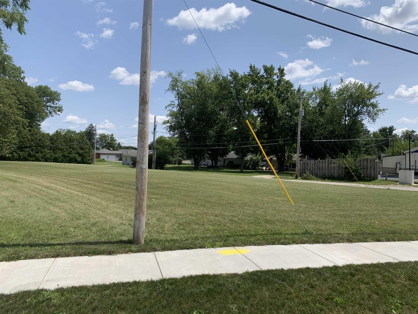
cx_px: 209
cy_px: 157
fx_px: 314
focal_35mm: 26
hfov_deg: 67.3
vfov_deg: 53.1
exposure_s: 1/2915
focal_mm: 4.25
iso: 25
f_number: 1.8
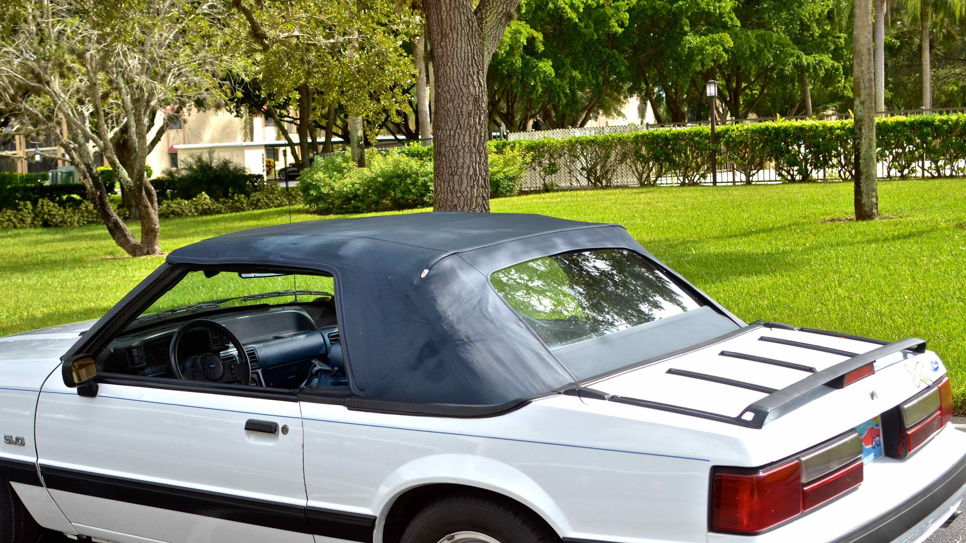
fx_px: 1383
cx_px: 397
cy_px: 362
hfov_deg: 38.4
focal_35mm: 54
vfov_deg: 22.1
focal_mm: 28
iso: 400
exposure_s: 1/2000
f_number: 4.5
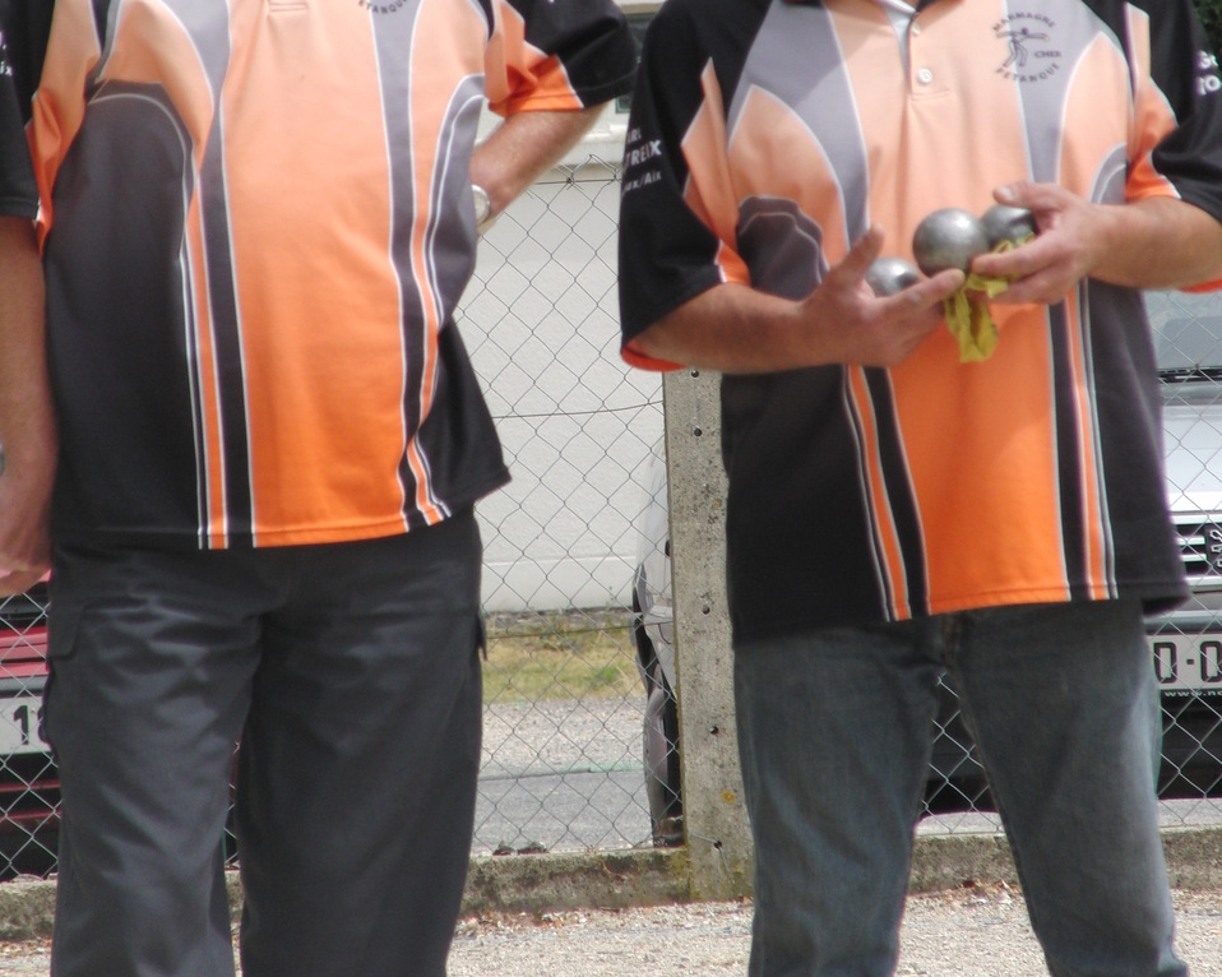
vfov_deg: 3.5
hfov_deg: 4.4
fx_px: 15946
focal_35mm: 441
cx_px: 611
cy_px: 232
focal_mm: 59.8
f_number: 4.6
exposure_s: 1/640
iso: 100
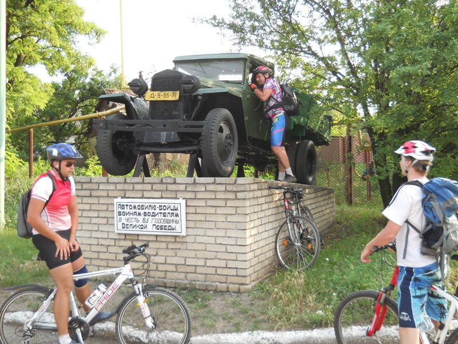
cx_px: 229
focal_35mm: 41
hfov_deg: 45.8
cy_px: 172
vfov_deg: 35.1
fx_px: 542
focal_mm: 6.72
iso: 200
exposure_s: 1/250
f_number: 3.1
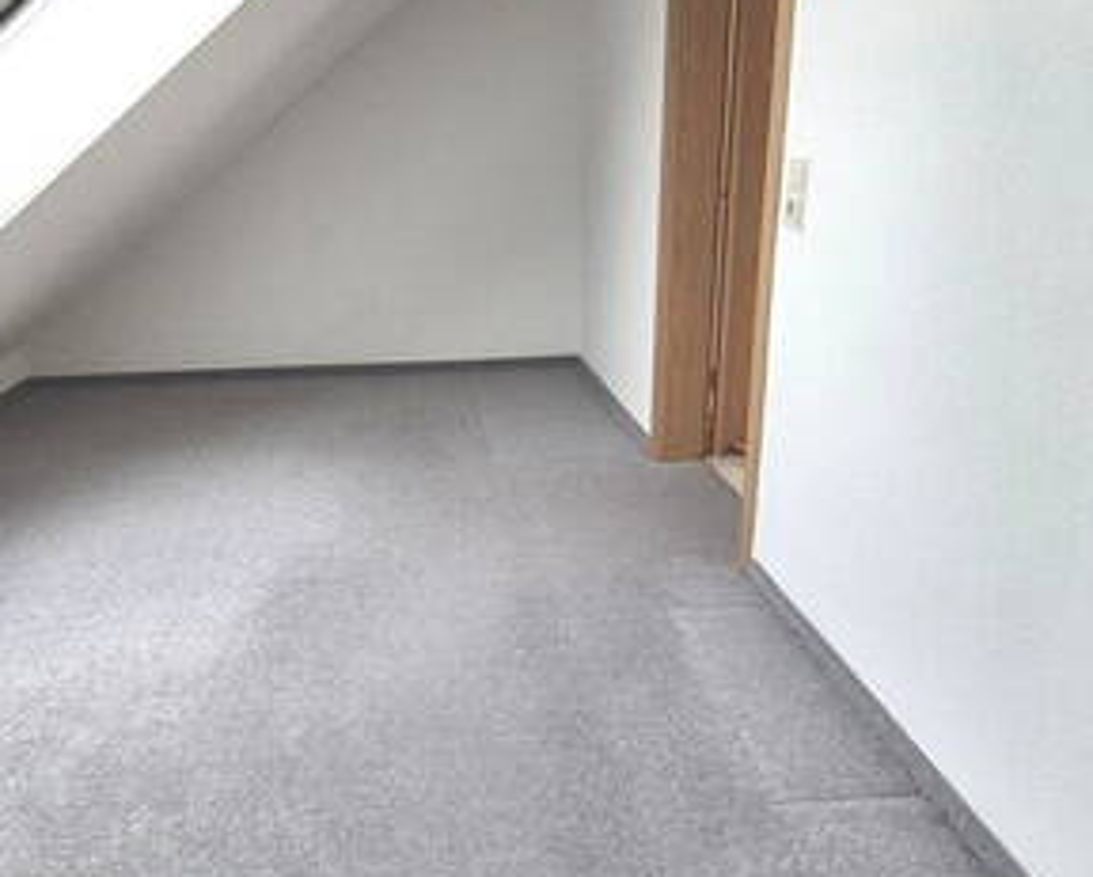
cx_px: 402
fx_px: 712
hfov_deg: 73.6
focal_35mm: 22
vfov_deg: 62.3
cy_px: 328
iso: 160
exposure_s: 1/359
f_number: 2.2
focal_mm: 1.74
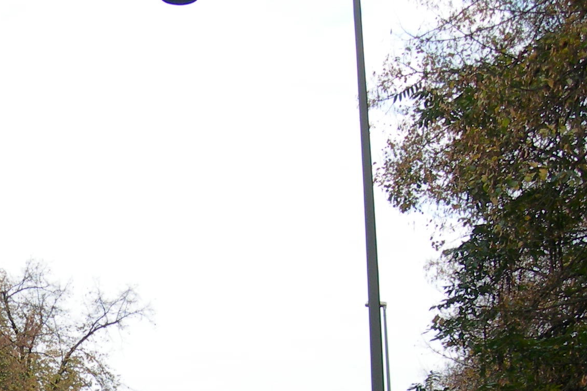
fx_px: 1744
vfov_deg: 12.4
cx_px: -131
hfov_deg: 18.1
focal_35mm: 107
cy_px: 509
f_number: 2.8
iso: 50
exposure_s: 1/190
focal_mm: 7.8
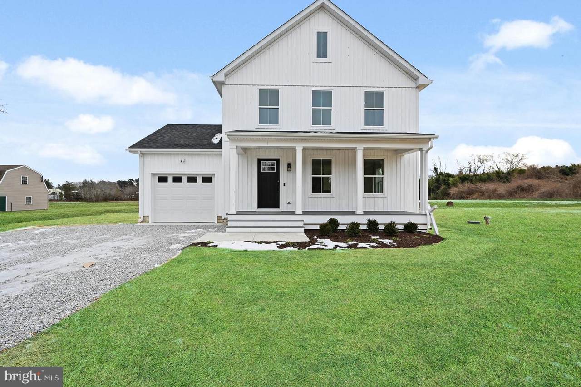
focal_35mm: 16
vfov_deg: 72.0
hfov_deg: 95.0
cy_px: 194
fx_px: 266
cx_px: 290
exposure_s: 1/1000
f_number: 8
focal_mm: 16.5
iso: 250
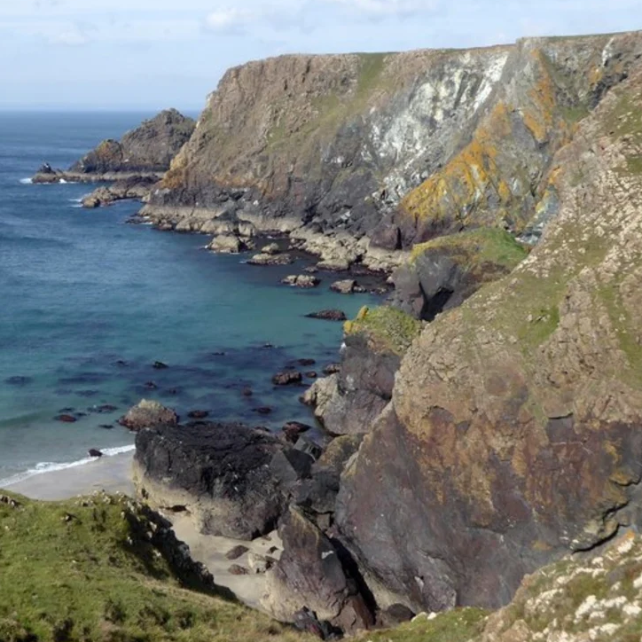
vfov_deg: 33.4
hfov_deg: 32.9
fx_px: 1070
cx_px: 176
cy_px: 295
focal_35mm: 51
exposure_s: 1/800
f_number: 3.5
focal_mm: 5
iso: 100
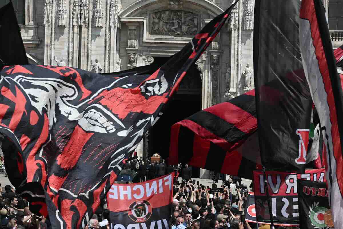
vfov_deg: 11.0
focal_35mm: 125
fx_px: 1191
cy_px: 114
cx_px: 172
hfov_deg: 16.4
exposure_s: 1/500
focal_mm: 125
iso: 250
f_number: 11
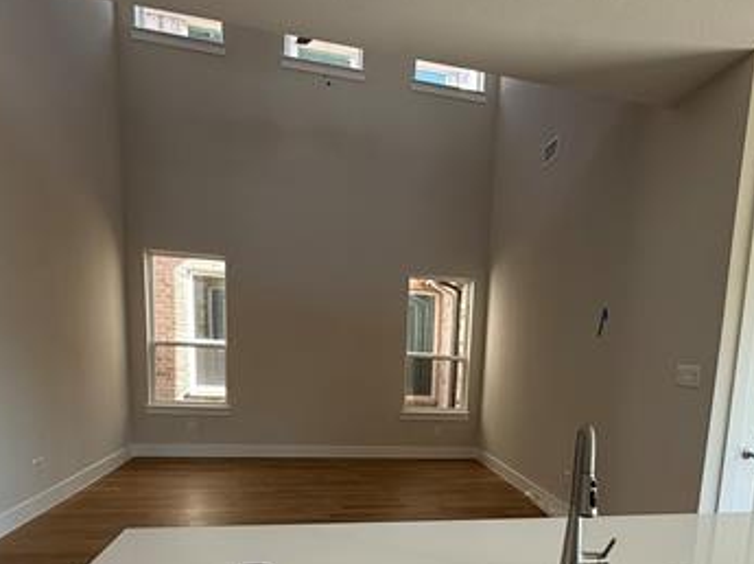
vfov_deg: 50.2
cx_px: 470
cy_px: 439
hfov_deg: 66.4
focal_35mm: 26
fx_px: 566
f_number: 2.2
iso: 64
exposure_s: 1/120
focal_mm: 2.22
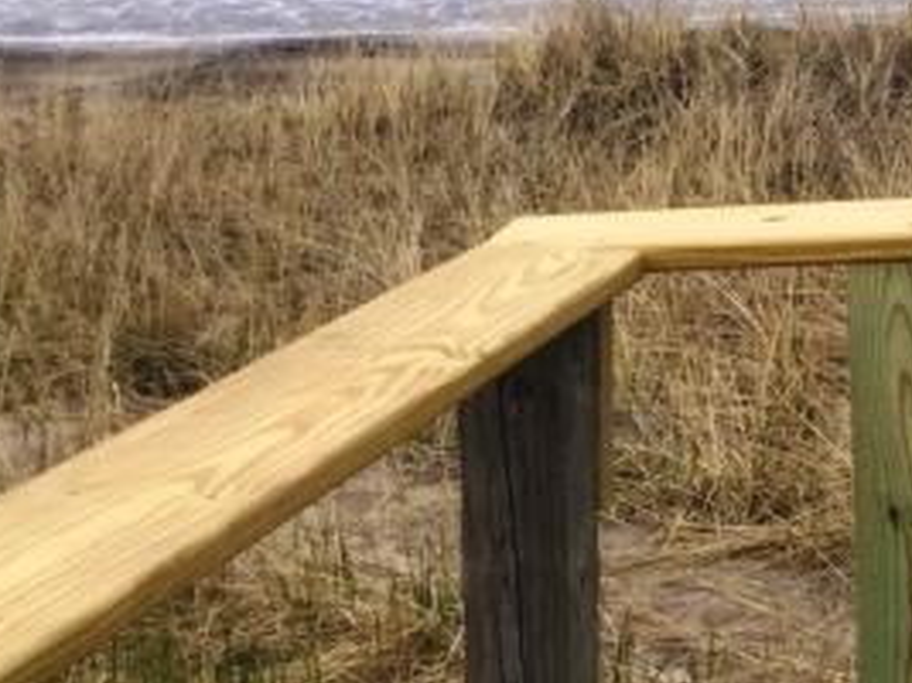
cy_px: 31
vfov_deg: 12.3
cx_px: 1506
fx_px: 3134
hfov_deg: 14.9
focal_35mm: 119
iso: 25
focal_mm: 3.3
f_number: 2.4
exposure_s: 1/727
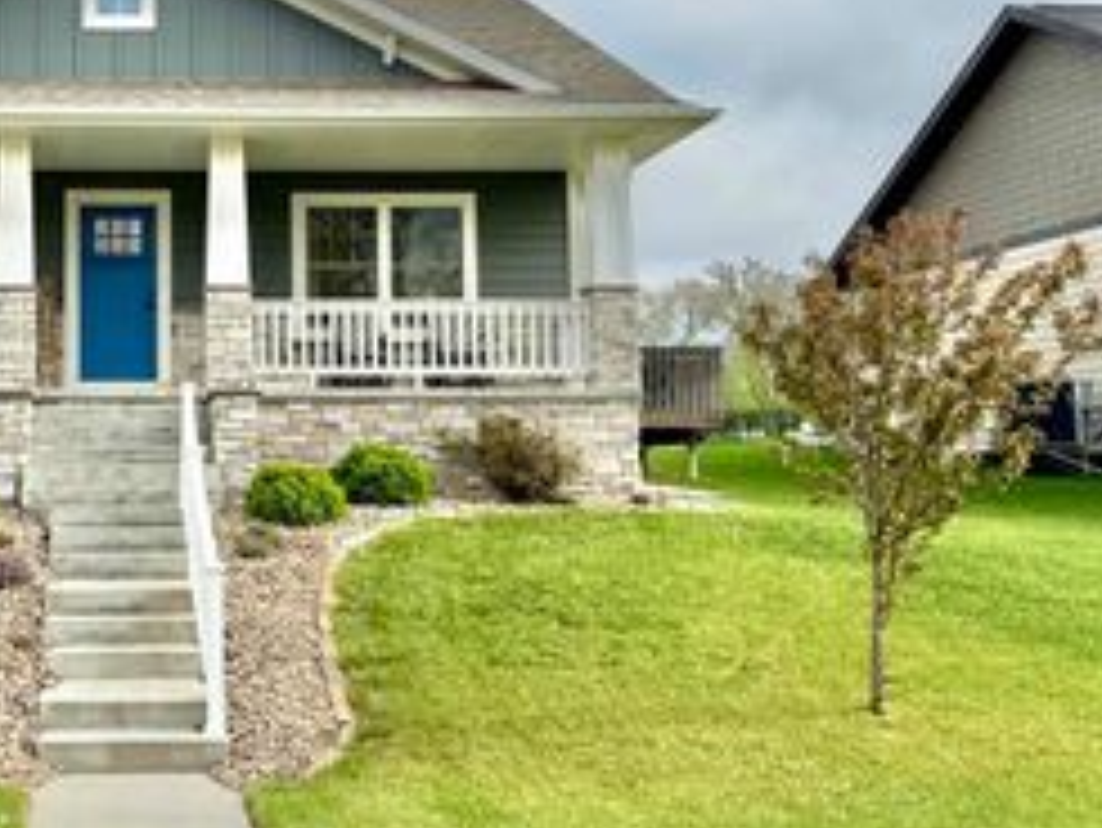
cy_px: 308
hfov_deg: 36.8
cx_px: 144
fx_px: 1561
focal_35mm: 49
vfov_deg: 29.6
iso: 80
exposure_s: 1/4975
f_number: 1.78
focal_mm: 6.76
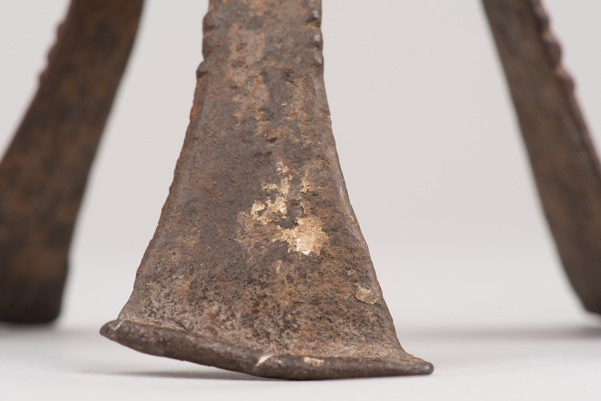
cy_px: 200
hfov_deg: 19.4
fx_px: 1753
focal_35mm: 105
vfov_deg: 13.1
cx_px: 300
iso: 400
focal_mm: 105
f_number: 22
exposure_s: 1/160
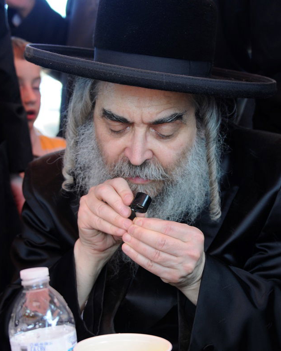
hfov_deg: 17.5
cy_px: 213
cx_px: 147
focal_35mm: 88
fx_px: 915
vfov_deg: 21.7
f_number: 4.2
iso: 250
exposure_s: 1/60
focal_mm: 48
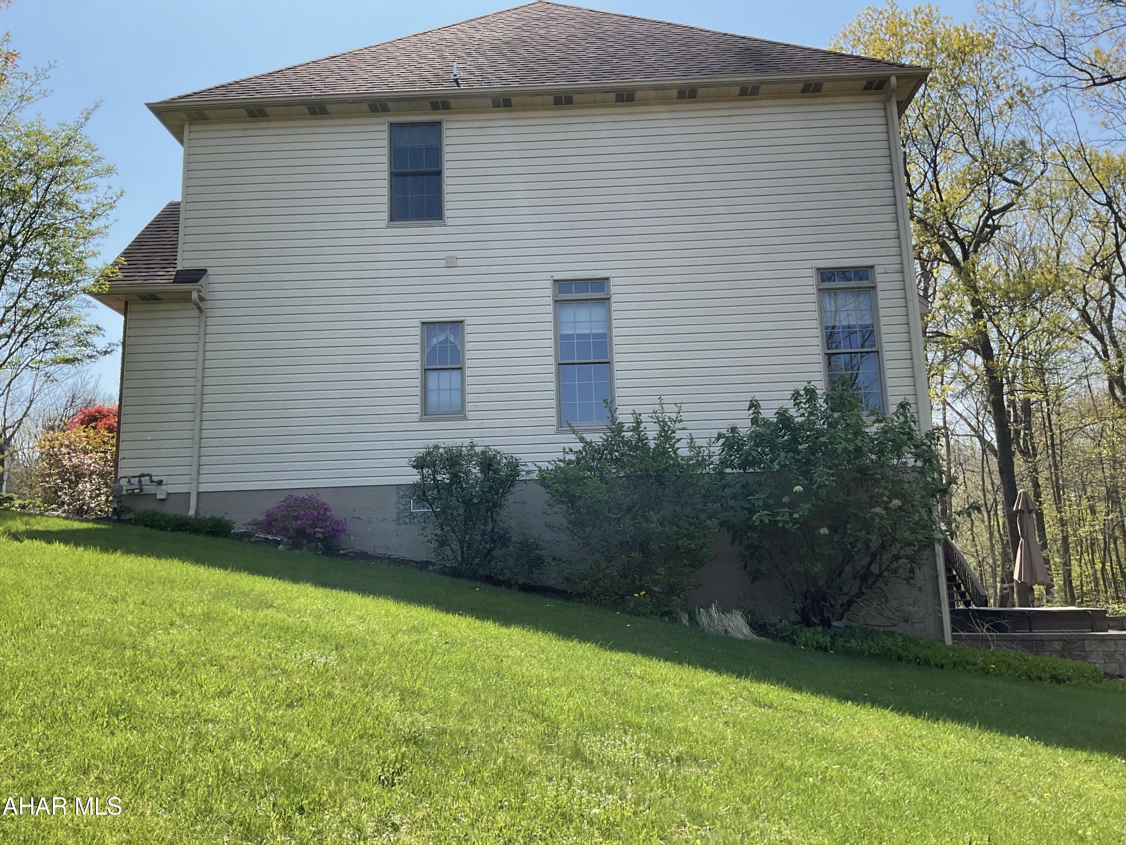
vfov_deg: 48.2
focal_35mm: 29
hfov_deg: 61.7
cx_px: 563
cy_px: 422
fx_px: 943
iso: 16
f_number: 1.8
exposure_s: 1/855
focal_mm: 3
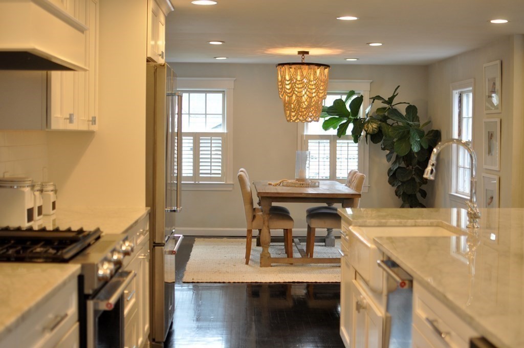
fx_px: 763
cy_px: 174
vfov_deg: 25.7
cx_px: 262
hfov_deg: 37.9
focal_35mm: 52
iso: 400
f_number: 2.5
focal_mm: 35
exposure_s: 1/125
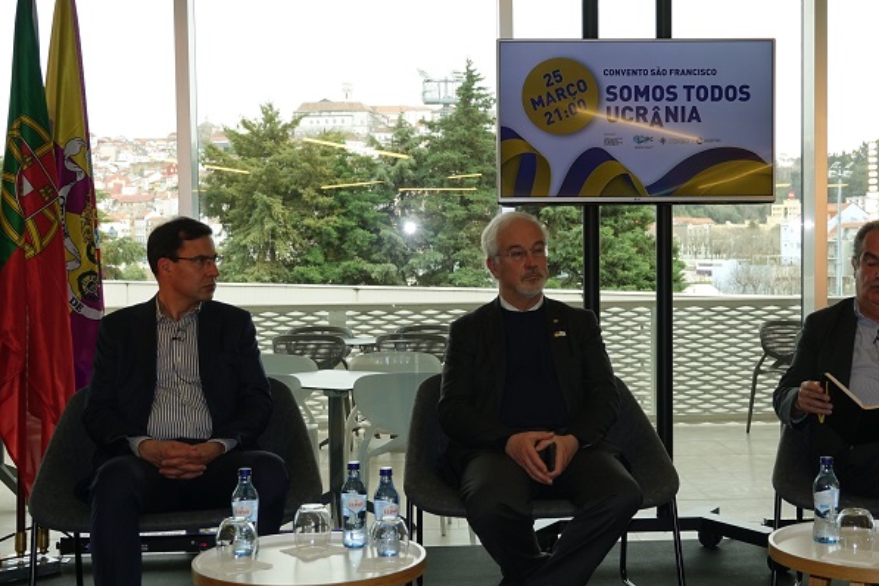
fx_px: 1318
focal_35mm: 54
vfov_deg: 25.1
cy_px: 317
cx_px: 504
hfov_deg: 36.8
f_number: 3.2
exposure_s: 1/125
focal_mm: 15.73
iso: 100
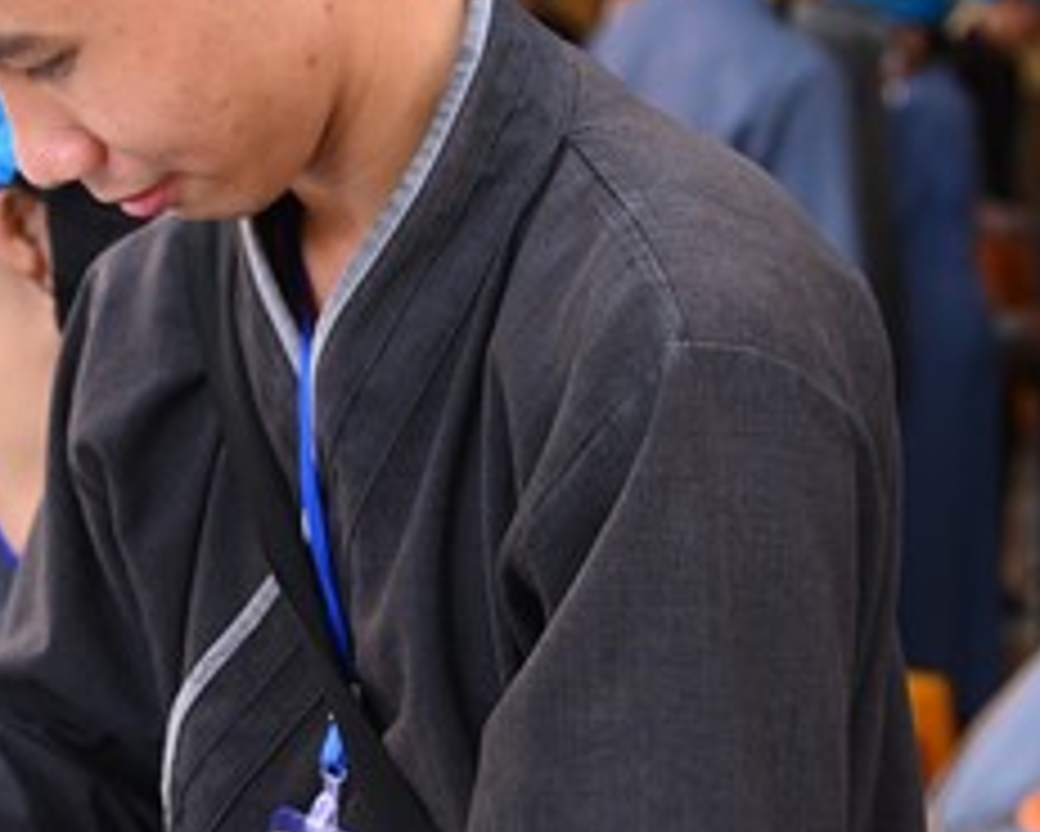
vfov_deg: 11.7
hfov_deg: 14.4
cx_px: 72
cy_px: 256
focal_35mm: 132
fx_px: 4065
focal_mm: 50
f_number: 4
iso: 500
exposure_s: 1/160
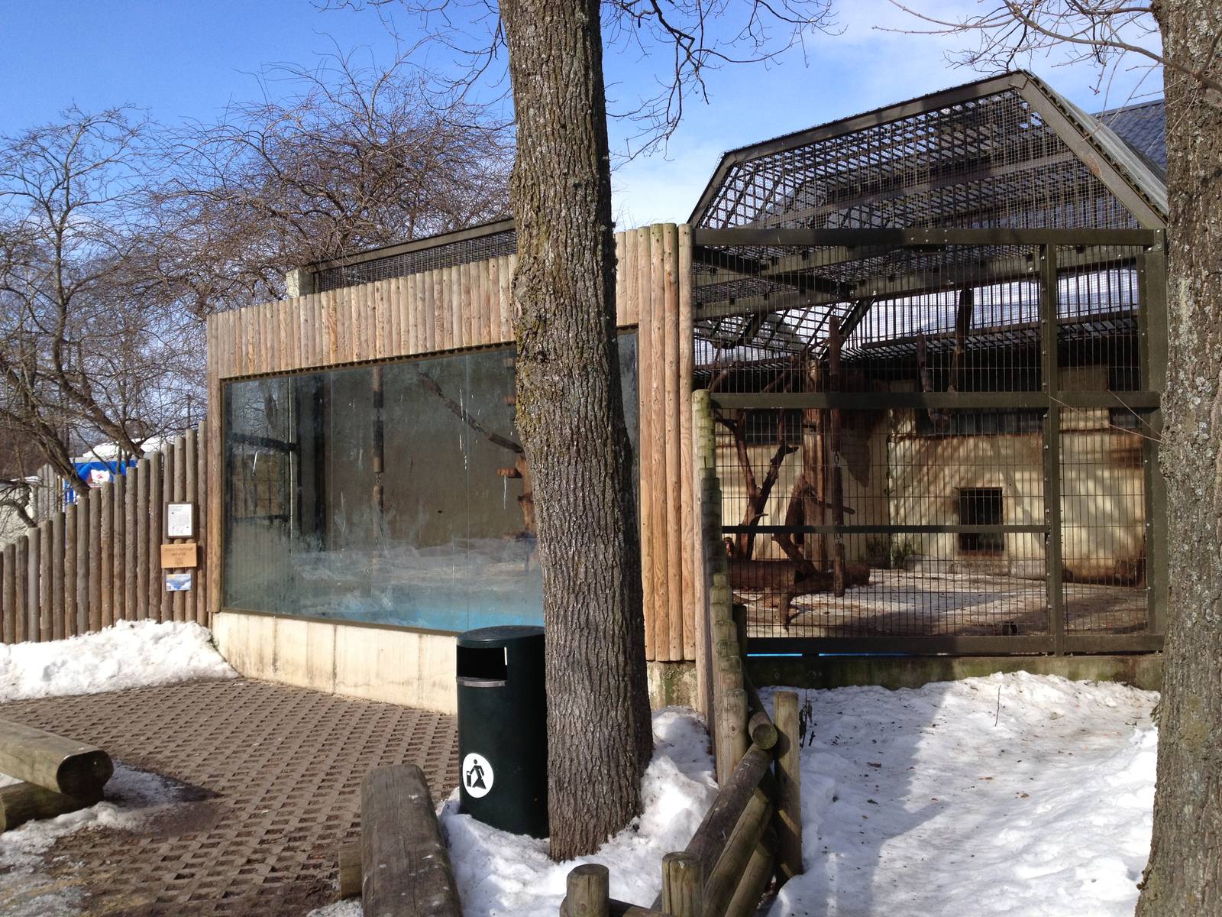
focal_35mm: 35
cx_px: 611
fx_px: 1236
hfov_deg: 52.6
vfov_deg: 40.7
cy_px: 458
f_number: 2.4
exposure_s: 1/1227
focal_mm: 4.28
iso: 50
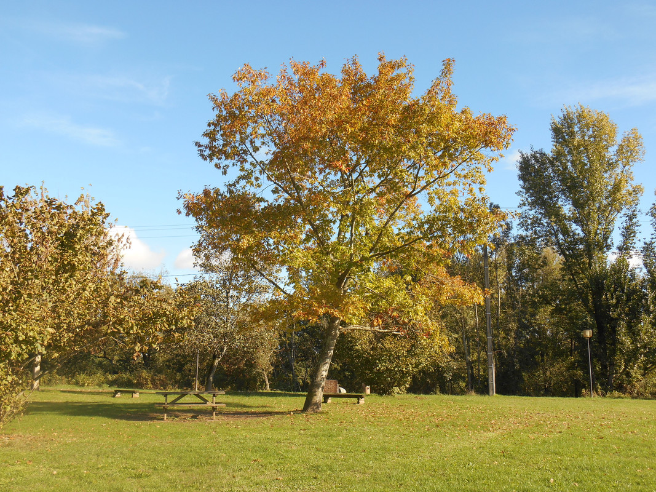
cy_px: 246
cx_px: 328
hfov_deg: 52.6
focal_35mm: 35
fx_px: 663
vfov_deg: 40.7
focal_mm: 6.3
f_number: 3.7
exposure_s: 1/320
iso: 80
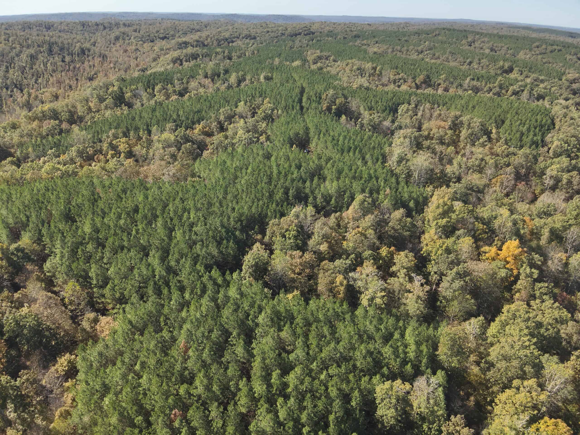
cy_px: 218
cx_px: 290
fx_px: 402
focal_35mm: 24
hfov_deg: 71.6
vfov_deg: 56.8
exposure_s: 1/640
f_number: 2.8
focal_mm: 4.4
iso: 100
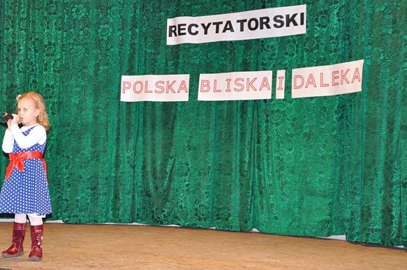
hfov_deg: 28.7
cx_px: 131
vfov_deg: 19.4
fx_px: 790
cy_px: 119
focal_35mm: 70
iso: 1250
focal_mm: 32
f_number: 4.5
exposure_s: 1/60
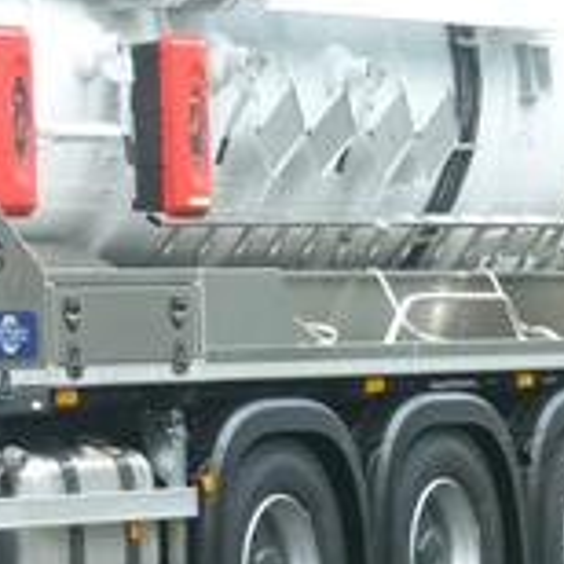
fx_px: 5936
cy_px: 121
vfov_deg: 5.4
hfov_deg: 5.4
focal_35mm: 322
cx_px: -352
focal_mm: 12.5
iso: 500
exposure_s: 1/250
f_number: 5
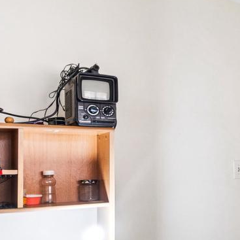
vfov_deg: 33.1
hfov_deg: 26.1
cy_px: 190
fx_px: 392
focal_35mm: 50
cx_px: 350
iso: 200
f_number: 7.1
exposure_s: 1/4
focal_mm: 10
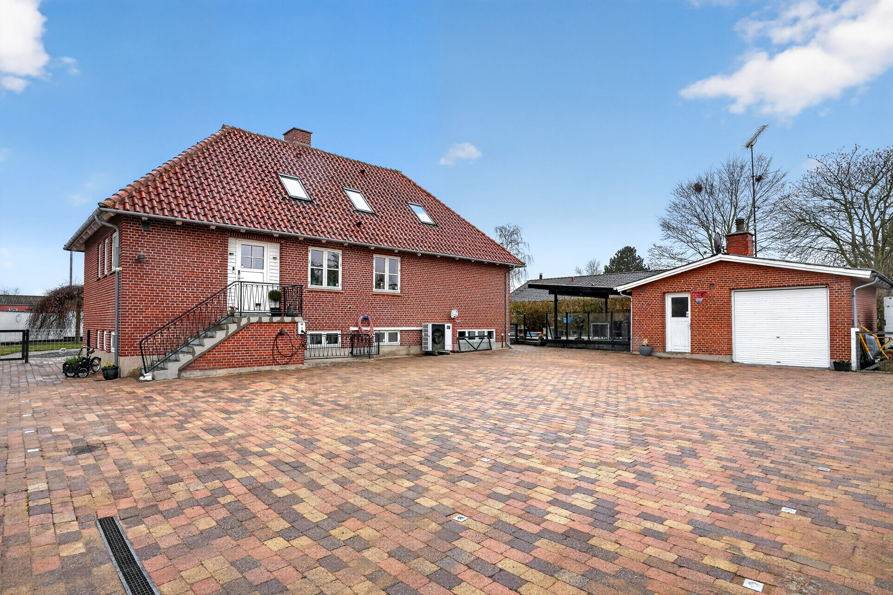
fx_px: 471
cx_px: 446
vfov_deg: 64.6
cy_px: 298
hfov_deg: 86.9
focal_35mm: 19
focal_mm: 19
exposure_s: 1/160
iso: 400
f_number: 8
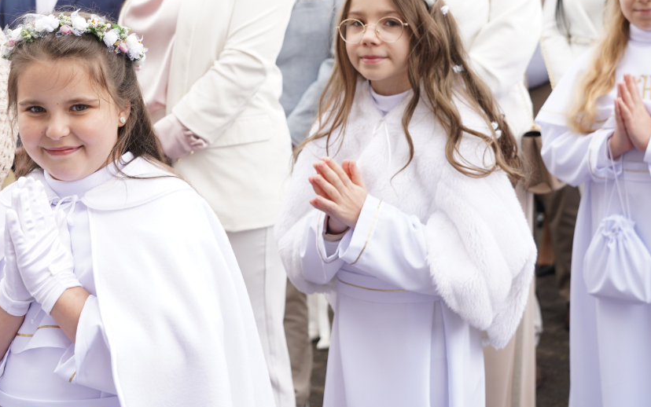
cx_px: 197
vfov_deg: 18.0
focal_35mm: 72
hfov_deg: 28.3
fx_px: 1278
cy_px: 81
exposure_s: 1/100
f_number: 5
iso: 100
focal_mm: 45
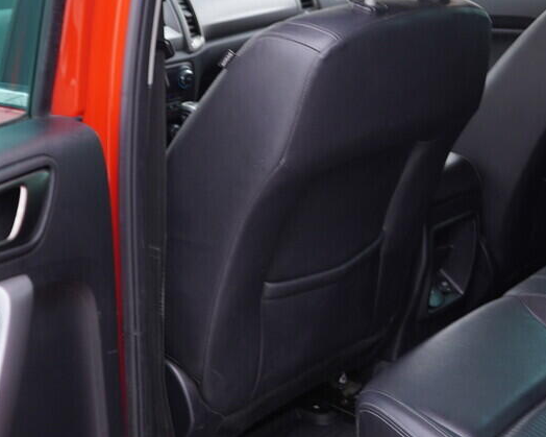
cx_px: 378
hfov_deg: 28.5
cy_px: 120
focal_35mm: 66
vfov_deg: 23.0
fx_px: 1066
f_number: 2.8
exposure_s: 1/40
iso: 200
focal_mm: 24
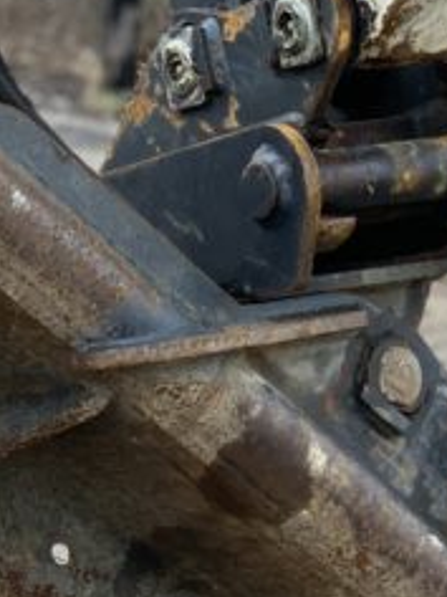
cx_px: 318
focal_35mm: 226
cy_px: 488
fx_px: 3891
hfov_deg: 6.6
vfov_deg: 8.7
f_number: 2.4
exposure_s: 1/122
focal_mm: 6
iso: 32
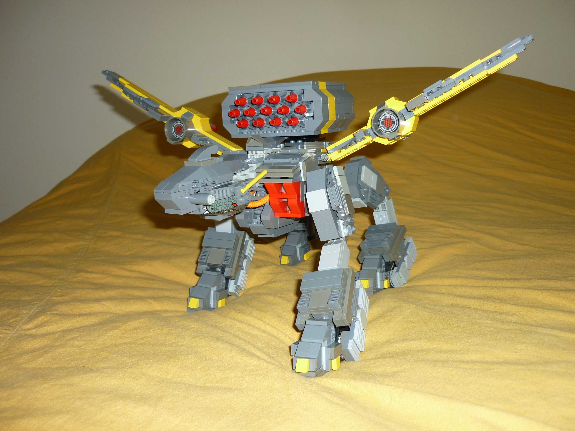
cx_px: 288
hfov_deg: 55.4
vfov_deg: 42.9
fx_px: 548
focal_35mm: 33
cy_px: 216
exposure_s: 1/30
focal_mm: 5.5
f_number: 2.8
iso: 100
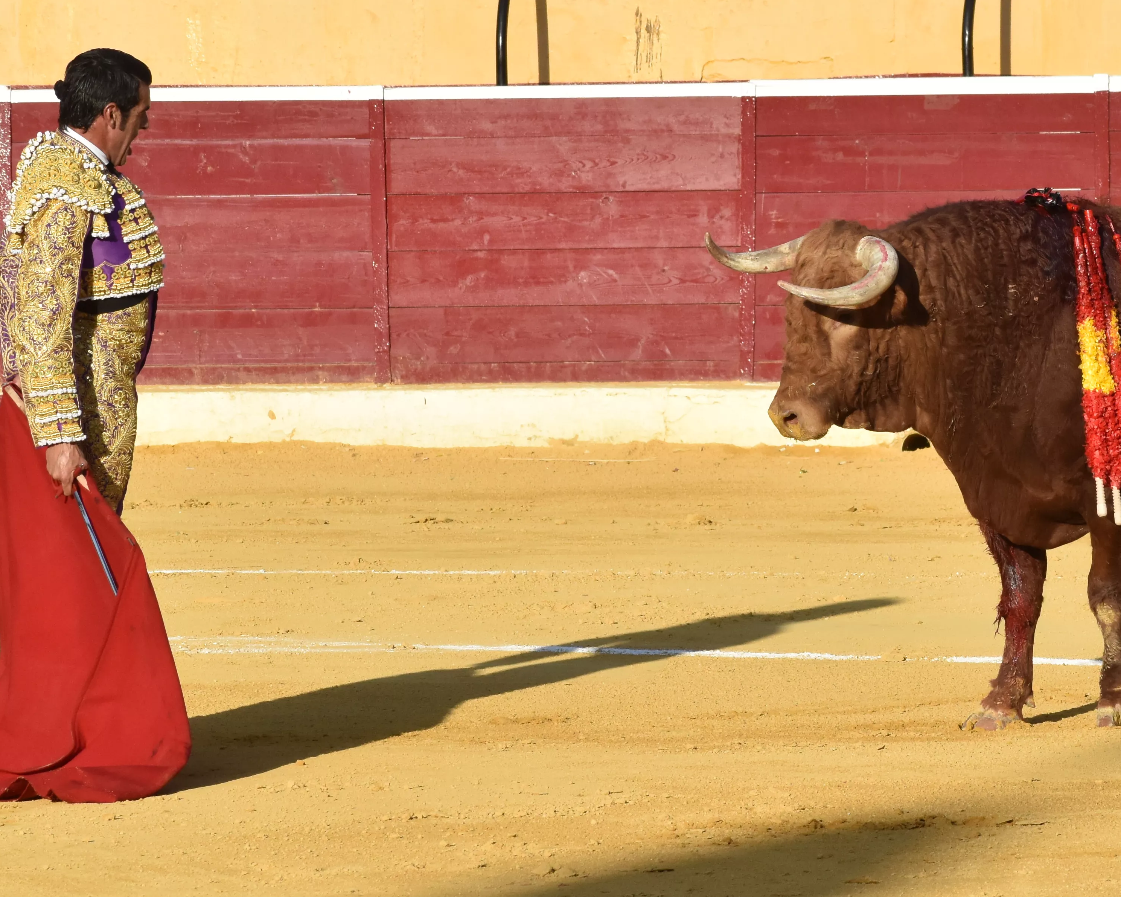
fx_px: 12704
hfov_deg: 5.1
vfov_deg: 4.0
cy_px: 354
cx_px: 824
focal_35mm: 383
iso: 800
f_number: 10
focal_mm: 135
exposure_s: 1/1600
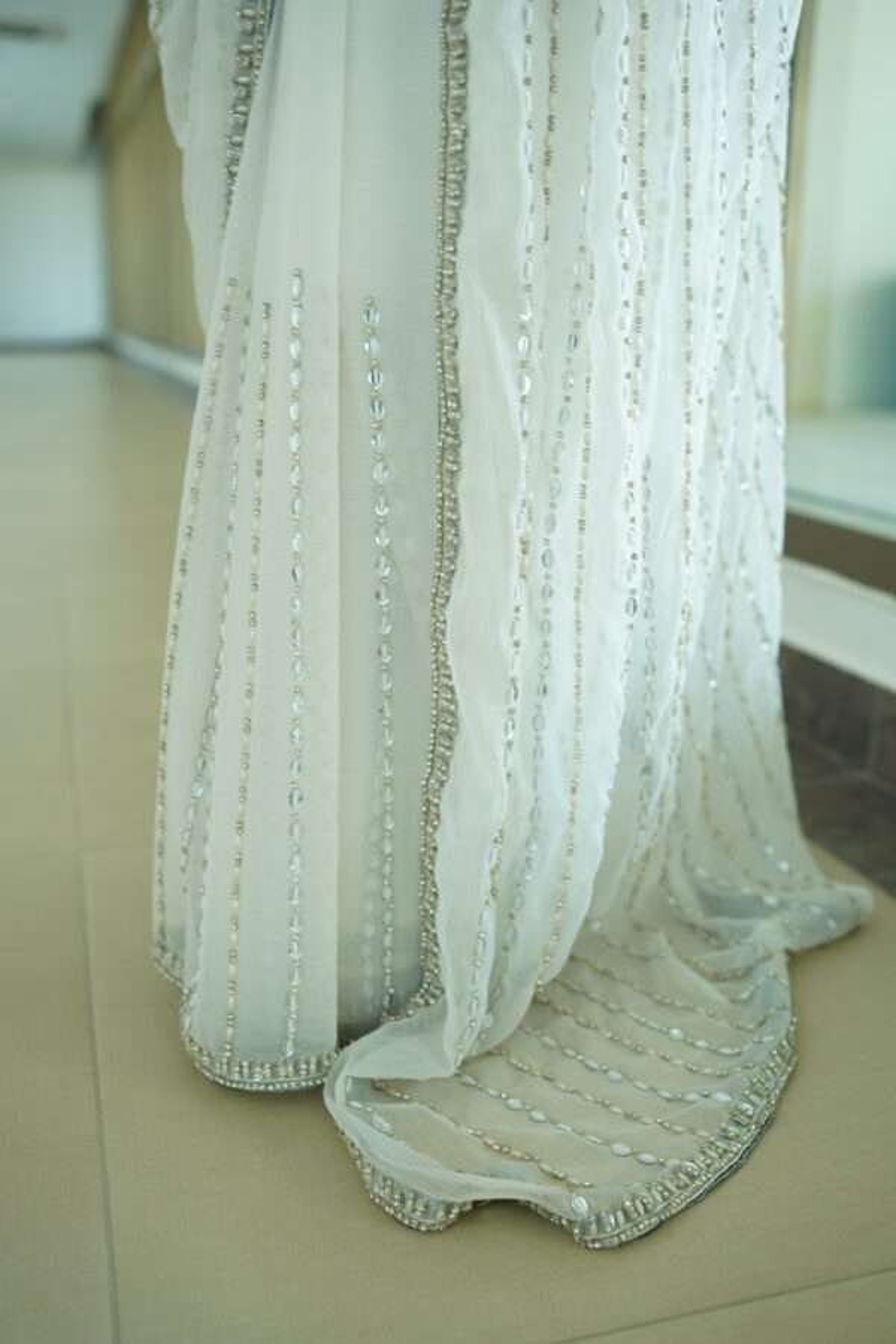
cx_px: 448
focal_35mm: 35
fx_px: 1307
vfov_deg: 54.4
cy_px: 672
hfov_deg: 37.9
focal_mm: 35
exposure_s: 1/100
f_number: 2.8
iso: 250
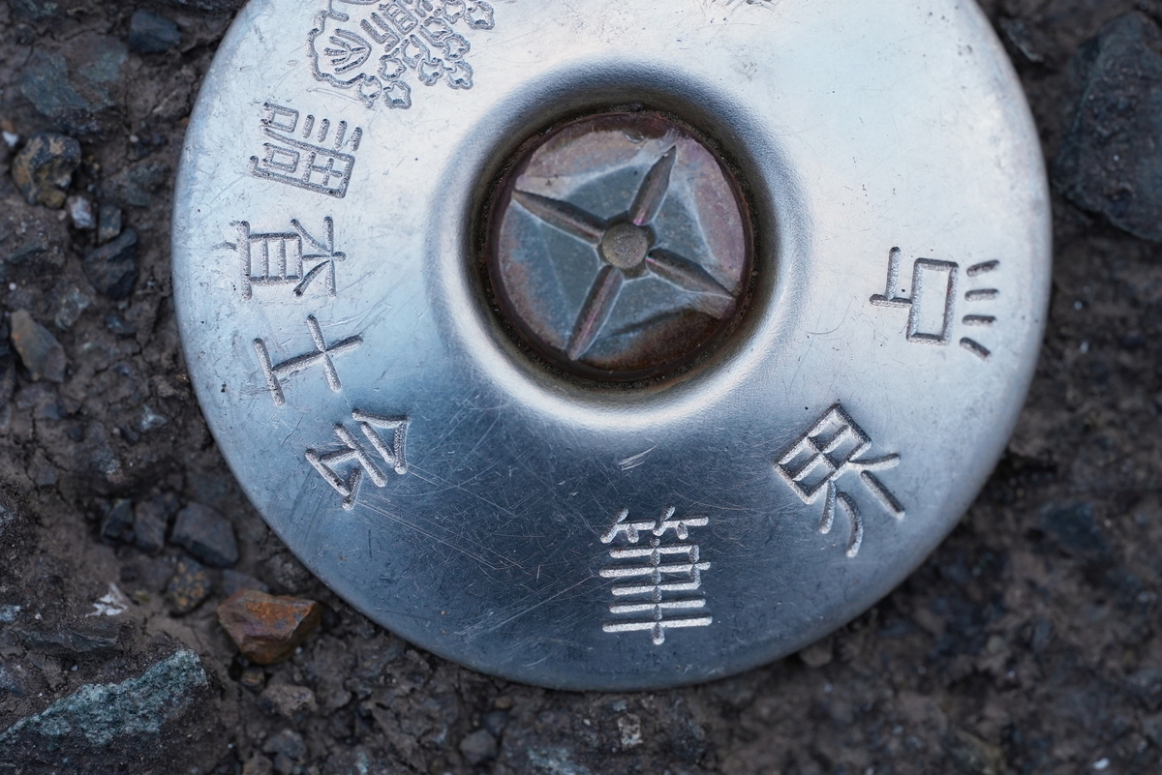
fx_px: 3390
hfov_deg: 19.4
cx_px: 581
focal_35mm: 105
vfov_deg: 13.1
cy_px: 388
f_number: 5.6
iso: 1600
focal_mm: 105
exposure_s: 1/160
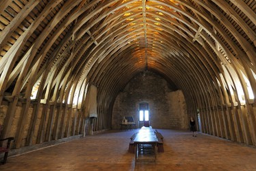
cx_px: 143
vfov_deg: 67.3
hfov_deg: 89.6
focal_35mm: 18
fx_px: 128
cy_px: 78
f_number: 5.6
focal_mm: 16
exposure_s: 1/2.5
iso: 200
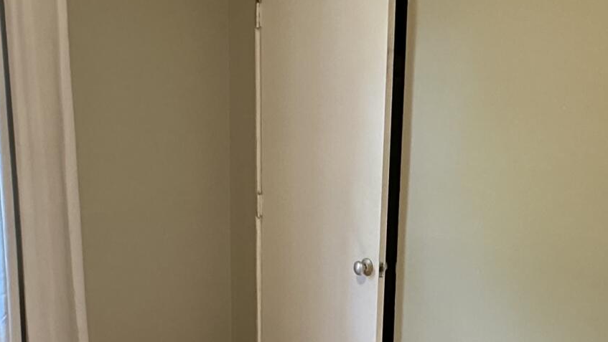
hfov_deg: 38.4
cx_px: 343
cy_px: 306
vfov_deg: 21.8
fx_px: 871
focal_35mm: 54
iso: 400
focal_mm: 2.22
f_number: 2.2
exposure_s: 1/60
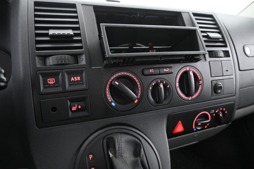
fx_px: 169
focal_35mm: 24
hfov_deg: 73.7
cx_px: 127
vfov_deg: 53.1
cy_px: 84
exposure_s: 1/13
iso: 3200
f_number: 3.5
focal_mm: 16
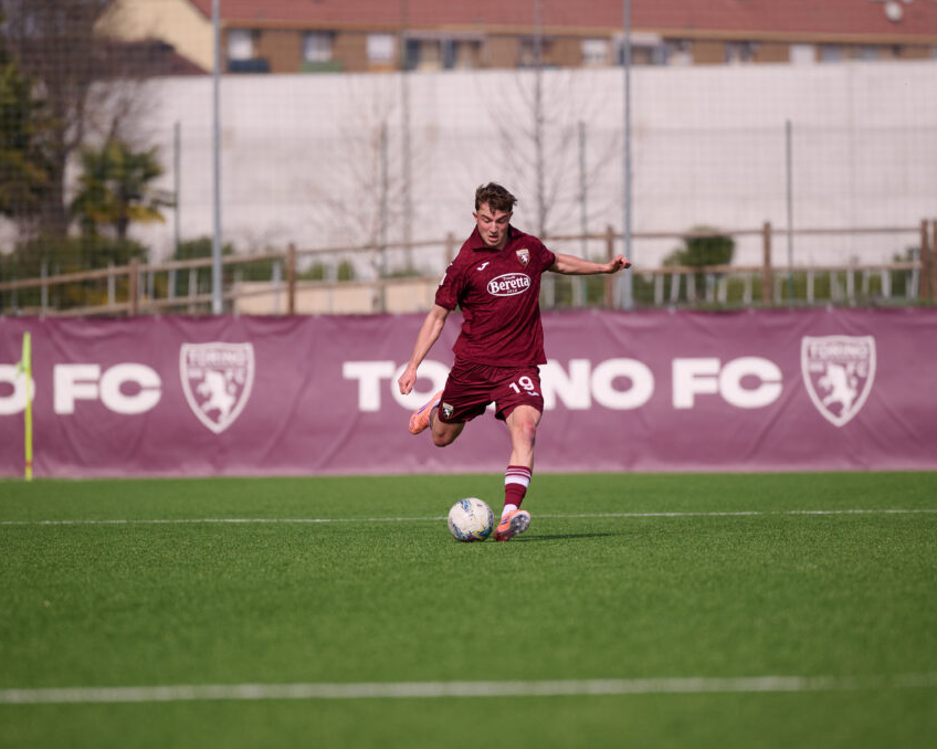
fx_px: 9427
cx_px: 462
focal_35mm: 340
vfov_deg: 4.6
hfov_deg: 5.7
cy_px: 374
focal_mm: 200
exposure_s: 1/4000
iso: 125
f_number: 2.8
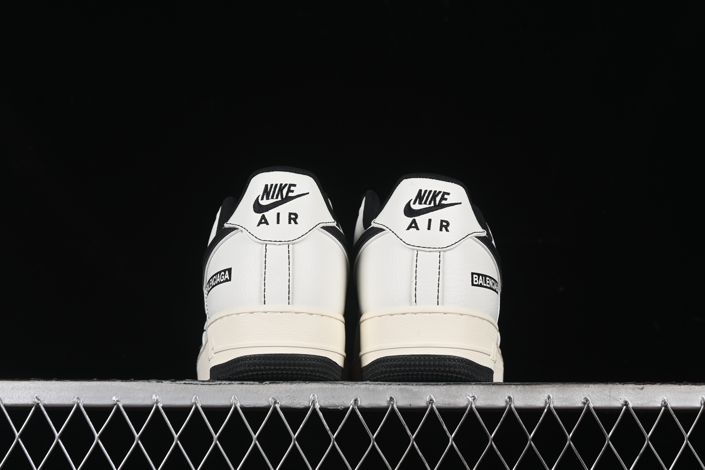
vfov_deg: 18.2
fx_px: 1469
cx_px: 352
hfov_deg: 27.0
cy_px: 235
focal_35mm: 75
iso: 160
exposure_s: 1/80
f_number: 8
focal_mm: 50
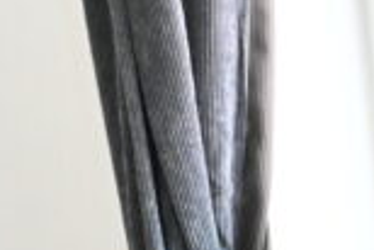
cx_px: -763
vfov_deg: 10.7
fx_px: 1310
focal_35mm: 126
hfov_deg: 10.7
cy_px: 297
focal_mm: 19
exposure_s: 1/200
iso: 6400
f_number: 9
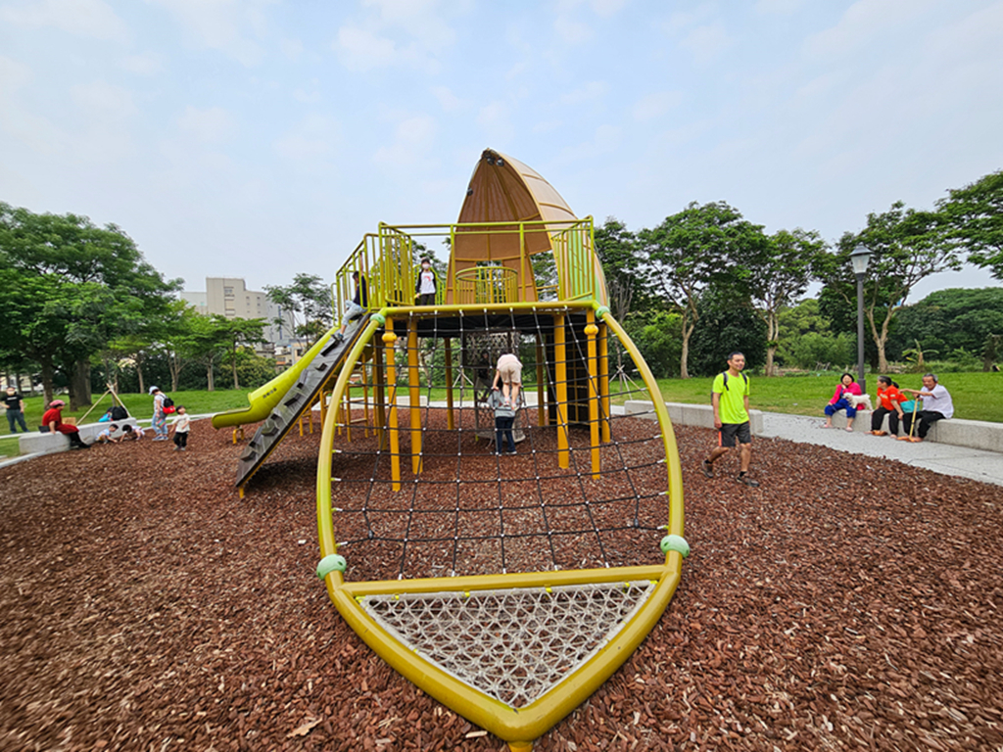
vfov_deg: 89.9
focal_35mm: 13
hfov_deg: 106.2
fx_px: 377
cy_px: 376
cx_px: 502
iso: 50
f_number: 2.2
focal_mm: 2.2
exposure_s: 1/788
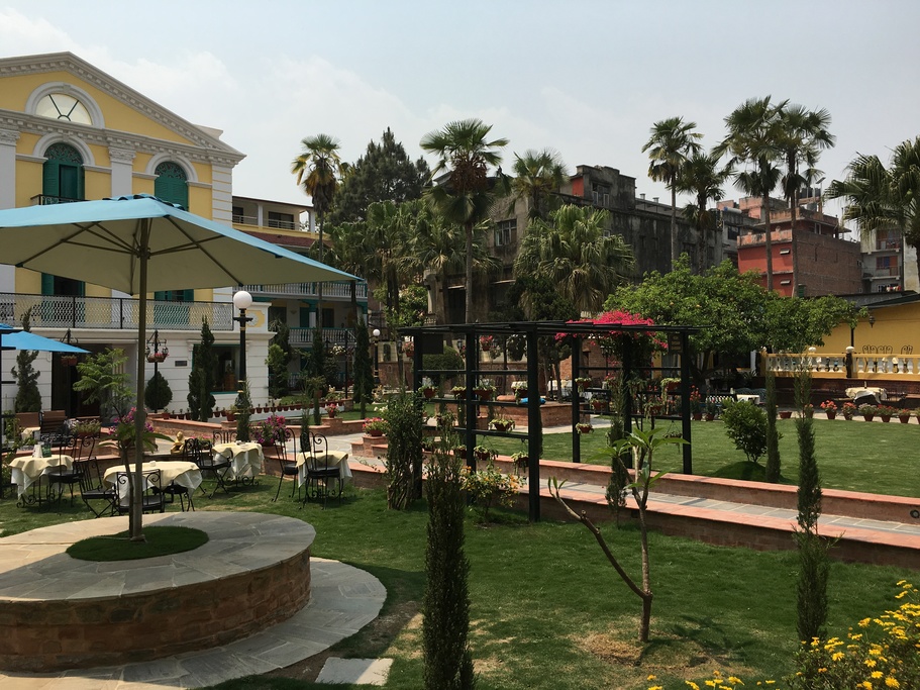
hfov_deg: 61.7
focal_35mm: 29
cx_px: 460
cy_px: 345
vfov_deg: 48.2
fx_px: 771
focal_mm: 4.15
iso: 25
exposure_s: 1/1748
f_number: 2.2
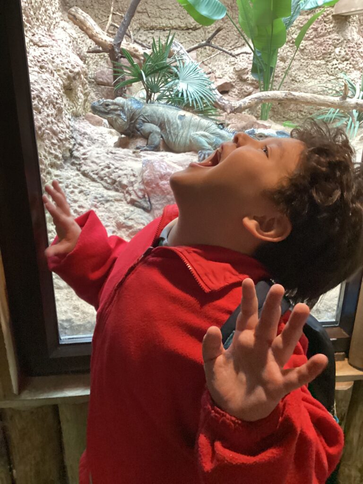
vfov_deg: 58.4
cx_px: 182
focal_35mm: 31
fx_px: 433
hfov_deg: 45.4
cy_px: 242
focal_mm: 3.3
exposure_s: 1/33
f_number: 2.4
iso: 400
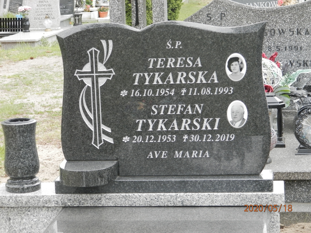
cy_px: 116
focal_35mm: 106
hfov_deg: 18.5
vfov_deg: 14.0
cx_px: 156
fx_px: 952
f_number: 4.5
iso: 200
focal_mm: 19
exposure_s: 1/125
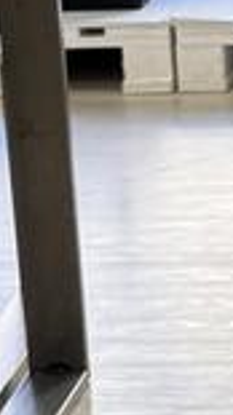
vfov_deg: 10.3
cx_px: 557
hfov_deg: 5.7
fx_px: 2233
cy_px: -182
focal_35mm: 203
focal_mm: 6.76
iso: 64
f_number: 1.78
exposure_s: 1/100
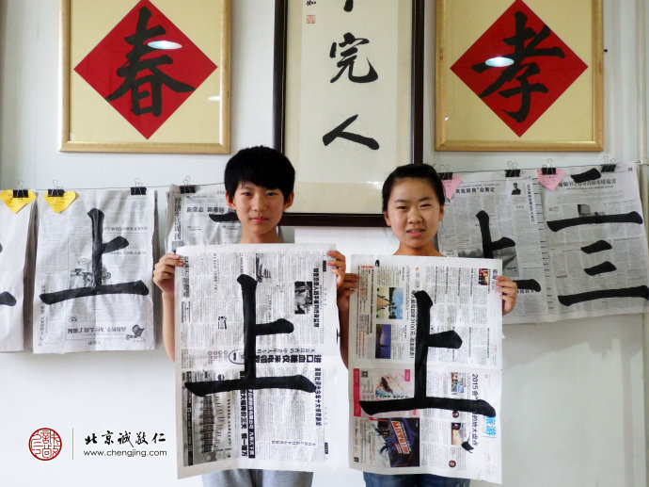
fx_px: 562
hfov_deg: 60.0
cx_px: 324
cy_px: 244
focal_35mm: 30
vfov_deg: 46.8
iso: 320
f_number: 3.3
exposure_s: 1/60
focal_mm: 5.5
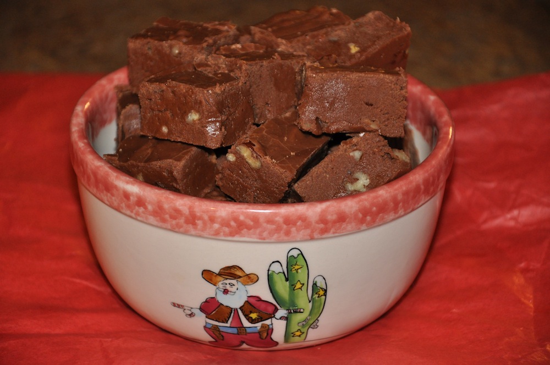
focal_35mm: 158
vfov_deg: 8.7
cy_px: 182
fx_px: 2403
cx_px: 275
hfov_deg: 13.1
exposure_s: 1/60
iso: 800
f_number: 5.6
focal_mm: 105
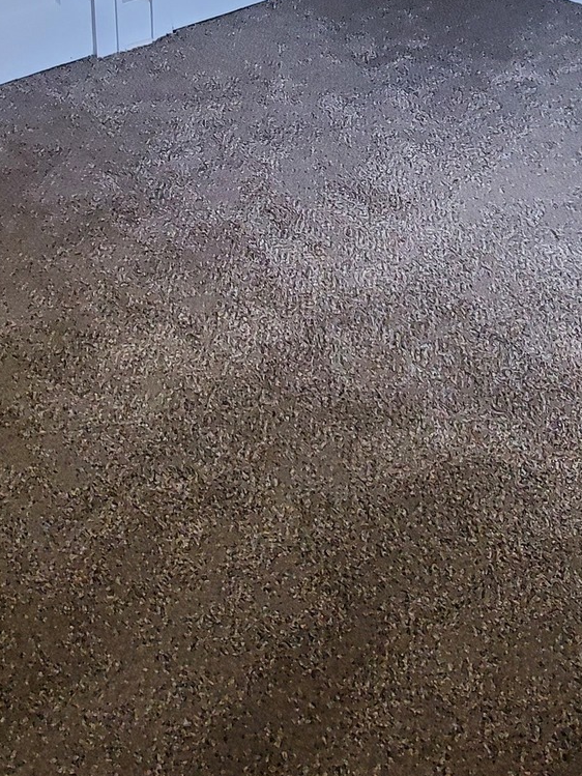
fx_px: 896
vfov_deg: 42.9
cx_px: 327
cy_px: 78
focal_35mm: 40
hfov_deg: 35.9
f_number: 2.2
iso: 250
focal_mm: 1.8
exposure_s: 1/60
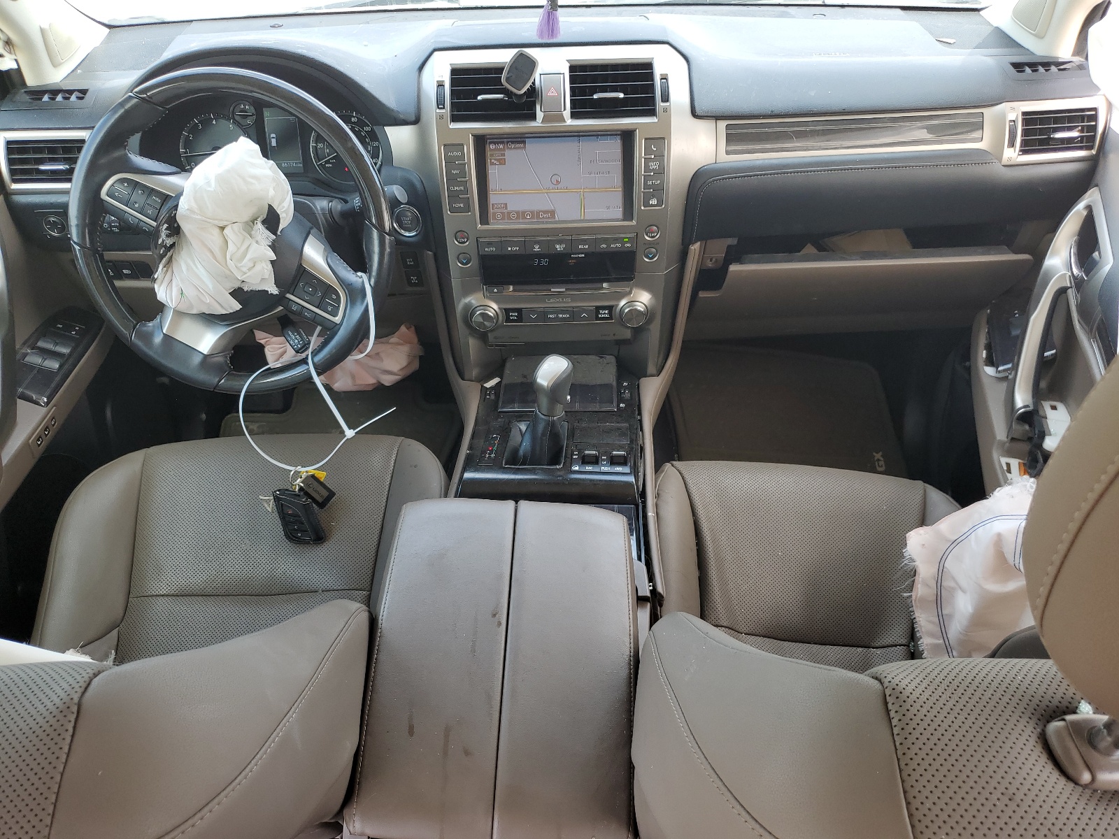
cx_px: 560
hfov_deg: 67.3
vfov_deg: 53.1
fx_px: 840
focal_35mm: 26
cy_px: 420
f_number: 1.5
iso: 50
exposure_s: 1/208
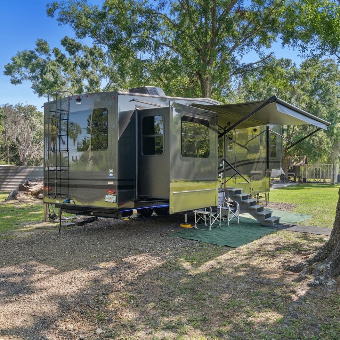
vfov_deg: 51.1
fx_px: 356
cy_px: 170
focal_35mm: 32
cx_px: 159
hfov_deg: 51.1
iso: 320
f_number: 8
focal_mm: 25
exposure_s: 1/6
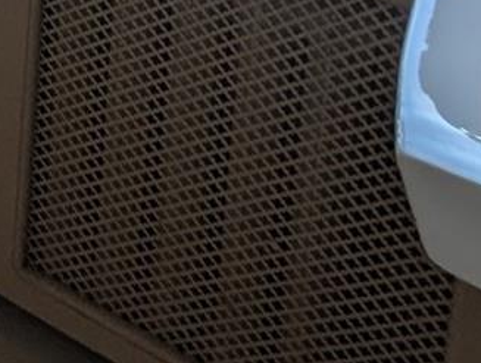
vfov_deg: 12.2
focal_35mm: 81
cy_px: -623
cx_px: -602
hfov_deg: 15.7
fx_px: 1128
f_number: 2.2
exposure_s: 1/233
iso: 38
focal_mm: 1.95
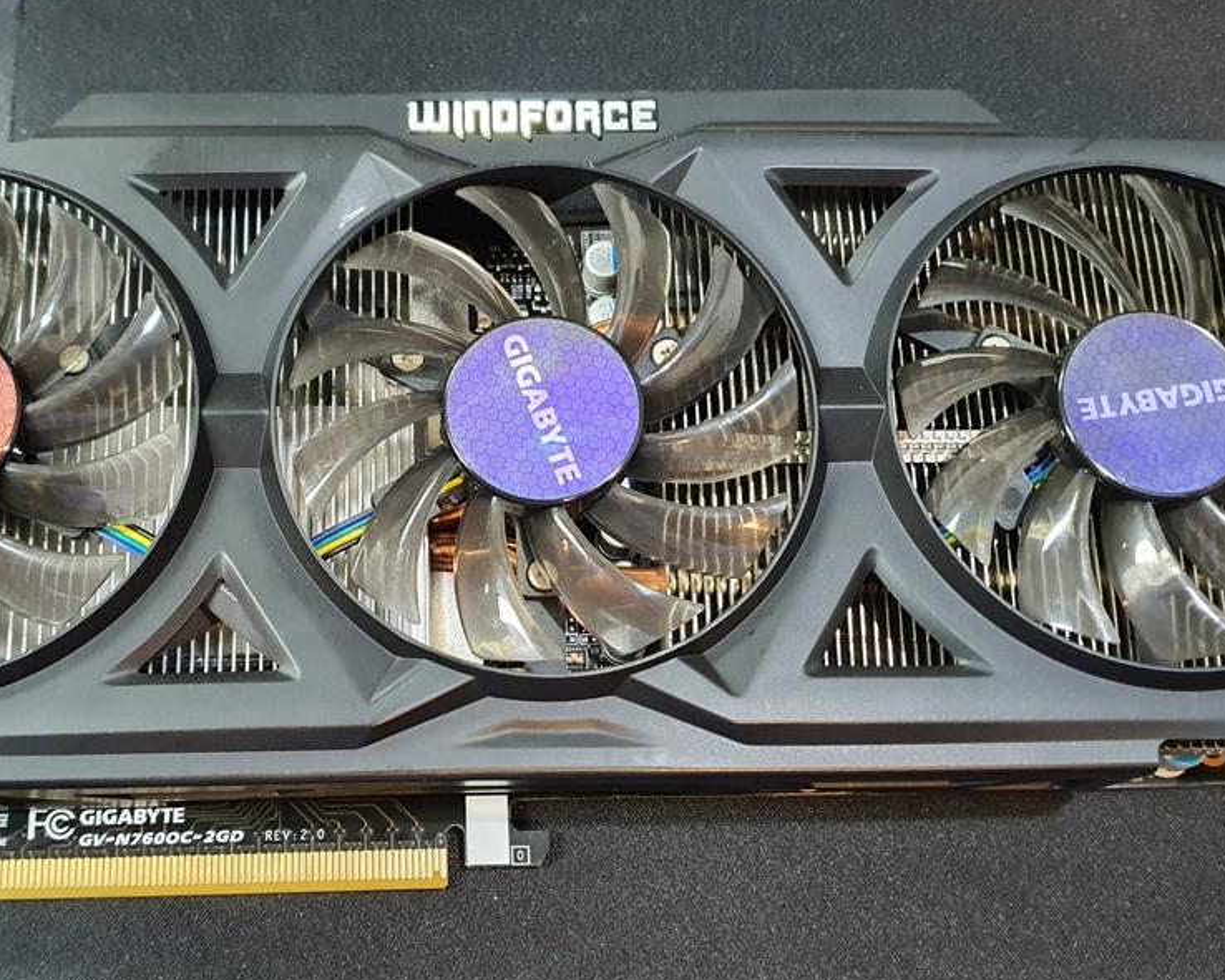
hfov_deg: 41.7
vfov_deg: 34.2
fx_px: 1596
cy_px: 459
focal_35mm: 44
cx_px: 465
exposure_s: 1/40
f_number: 1.5
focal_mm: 4.3
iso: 320
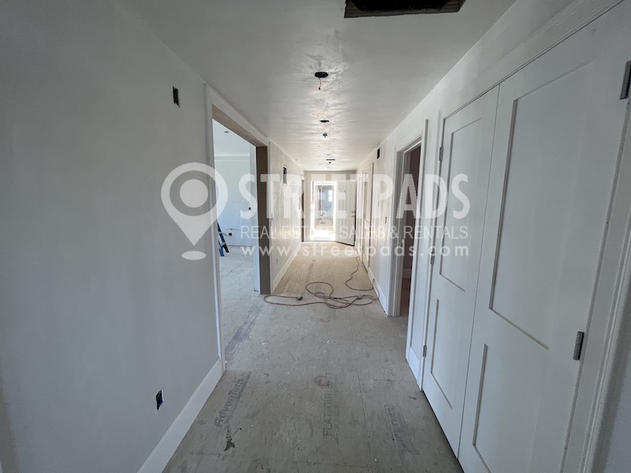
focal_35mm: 13
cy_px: 236
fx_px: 237
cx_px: 316
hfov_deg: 106.2
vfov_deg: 89.9
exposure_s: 1/99
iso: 100
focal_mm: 1.57
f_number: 1.8
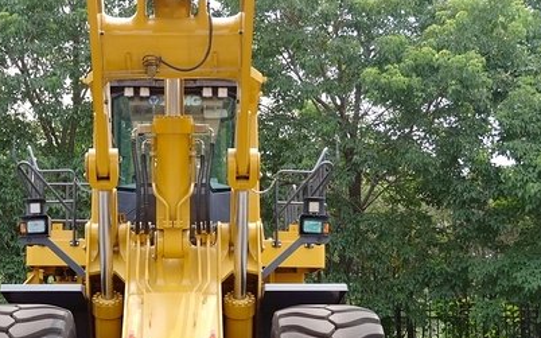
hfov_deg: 26.6
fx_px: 1135
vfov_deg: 16.9
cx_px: 174
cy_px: 222
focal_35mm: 77
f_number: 5
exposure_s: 1/180
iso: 100
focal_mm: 25.6
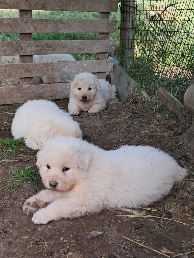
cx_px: 97
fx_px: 202
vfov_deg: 65.3
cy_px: 129
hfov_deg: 51.4
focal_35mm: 27
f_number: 1.8
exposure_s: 1/100
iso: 50
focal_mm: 4
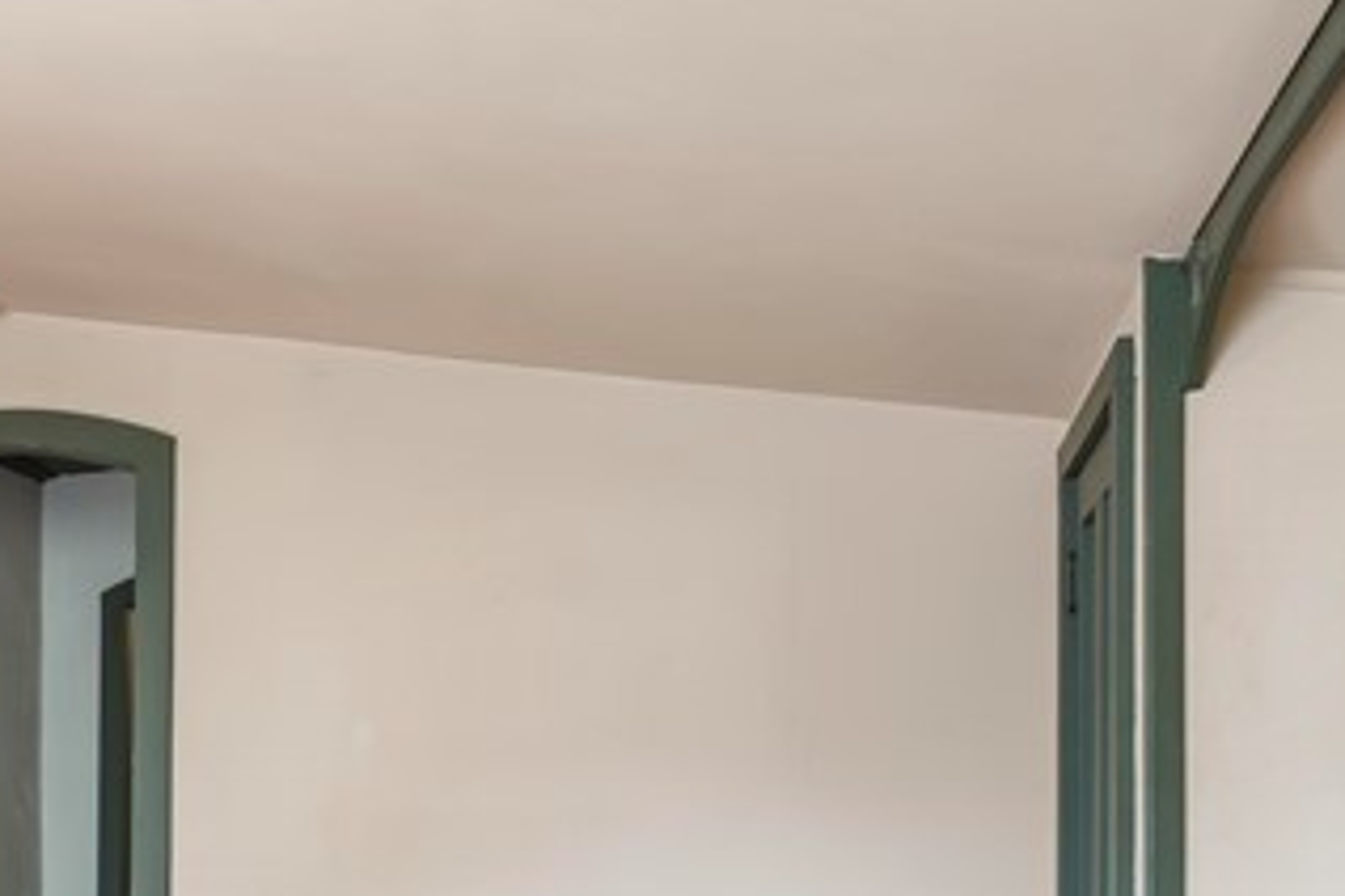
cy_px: 892
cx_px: -195
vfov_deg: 30.4
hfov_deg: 37.9
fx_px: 1532
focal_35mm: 41
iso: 100
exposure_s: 1/13
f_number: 2.8
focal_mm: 12
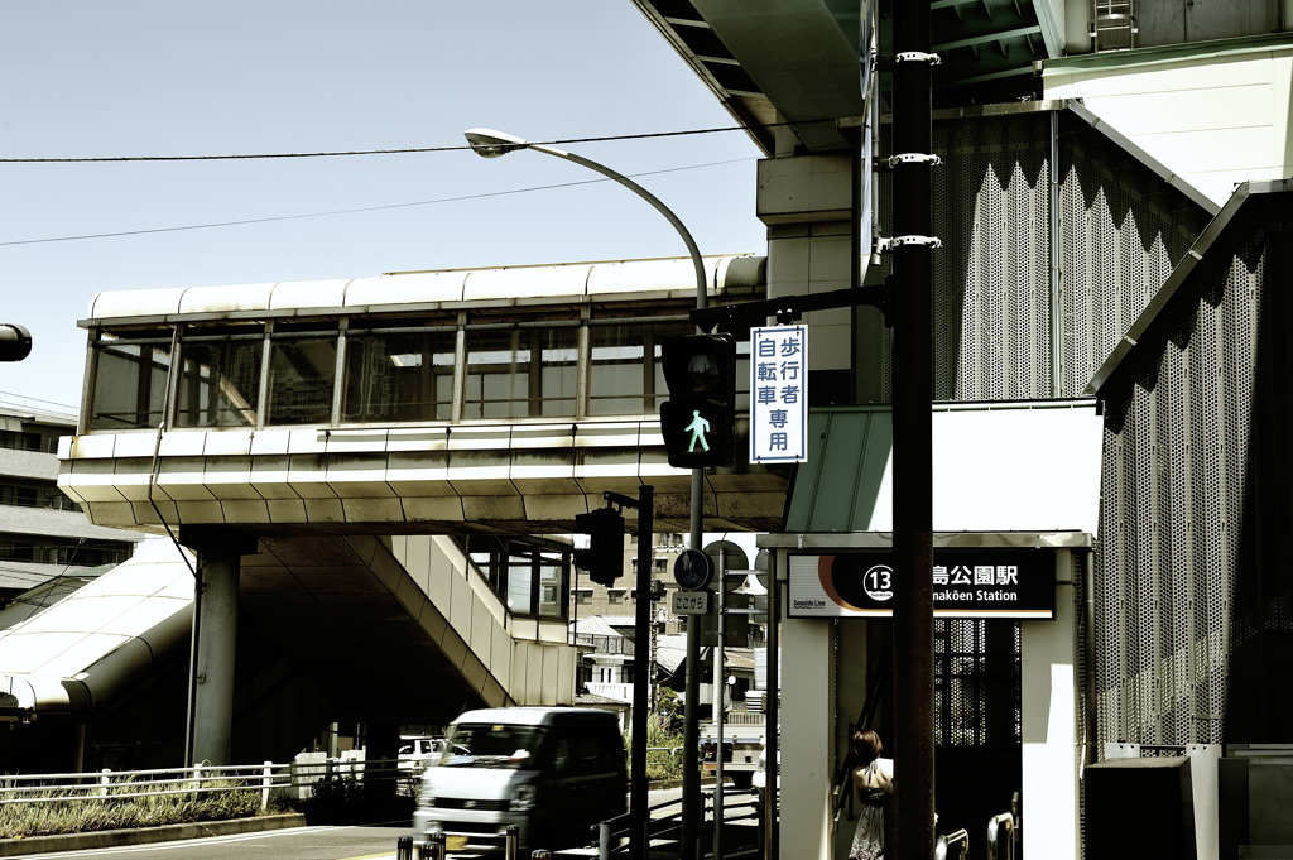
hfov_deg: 39.6
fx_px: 1794
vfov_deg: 26.9
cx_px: 646
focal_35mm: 50
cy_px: 430
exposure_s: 1/50
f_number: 10
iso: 200
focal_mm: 50
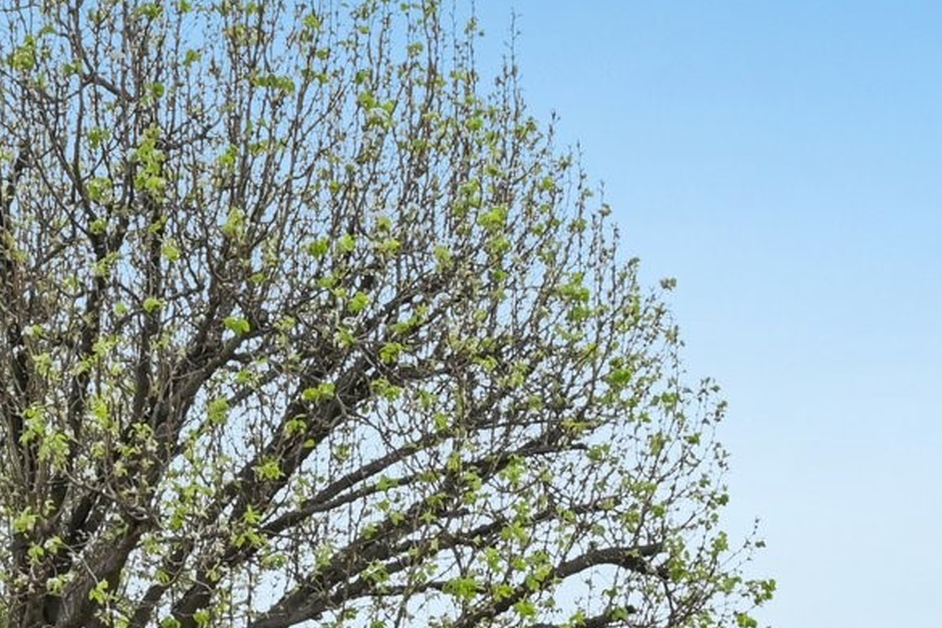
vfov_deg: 14.2
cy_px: 907
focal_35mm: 91
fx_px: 2381
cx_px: 549
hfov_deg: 22.4
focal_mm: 26
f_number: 8
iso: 400
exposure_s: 1/200
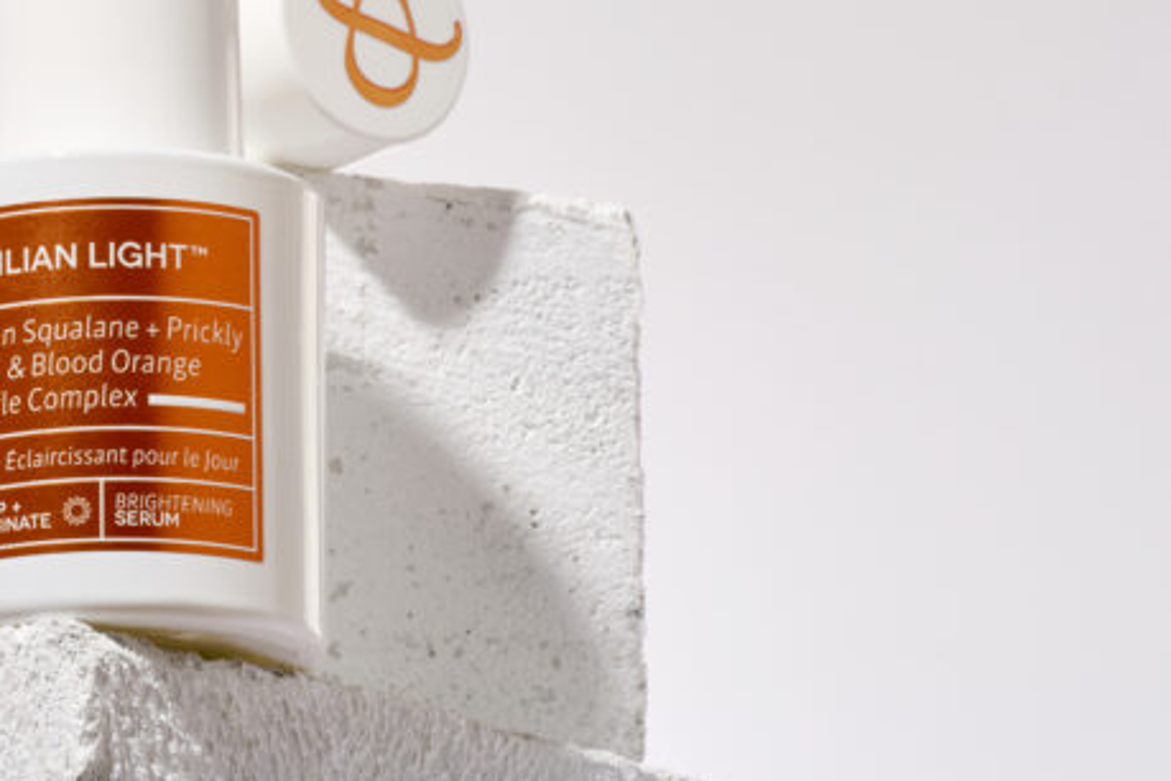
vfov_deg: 5.9
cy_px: -29
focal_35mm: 234
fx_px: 7611
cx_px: 38
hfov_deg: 8.8
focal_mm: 105
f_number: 22
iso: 64
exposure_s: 1/160
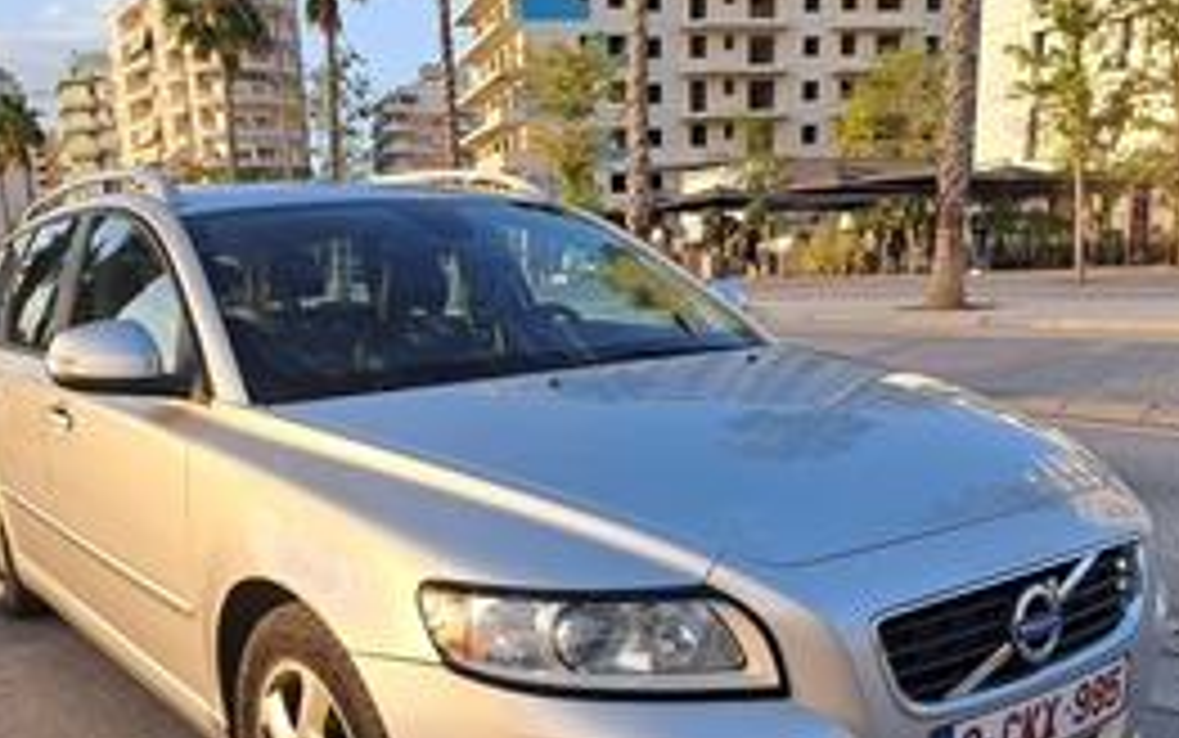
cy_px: 585
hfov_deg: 55.1
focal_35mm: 35
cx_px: 508
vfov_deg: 35.2
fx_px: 1125
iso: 50
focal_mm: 5.23
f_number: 1.8
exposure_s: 1/191
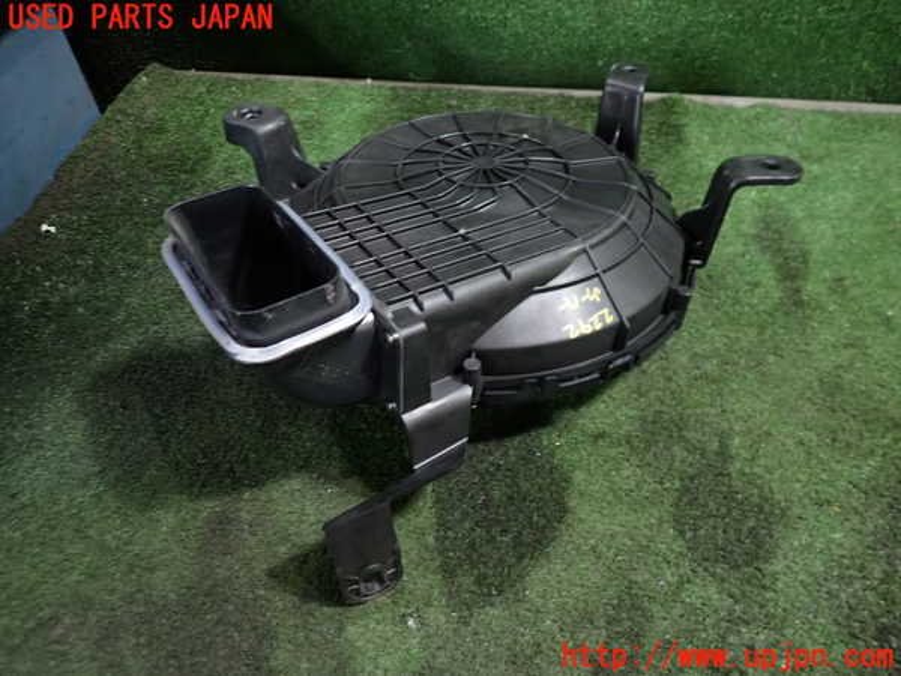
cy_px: 338
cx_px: 450
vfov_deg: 54.9
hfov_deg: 69.4
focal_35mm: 25
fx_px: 651
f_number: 2
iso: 250
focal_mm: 4.5
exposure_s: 1/30
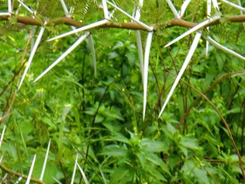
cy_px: -12
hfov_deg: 6.8
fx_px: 2045
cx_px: 181
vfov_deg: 5.1
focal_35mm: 289
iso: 100
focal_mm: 19.98
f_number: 5.4
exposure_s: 1/125
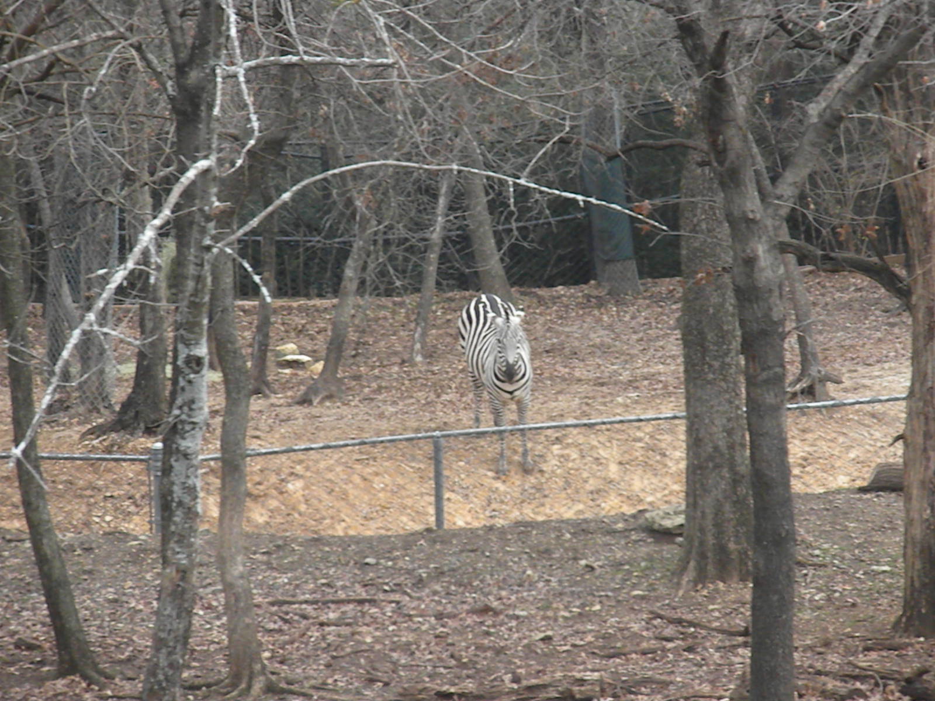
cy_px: 350
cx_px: 468
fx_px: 6429
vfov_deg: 6.2
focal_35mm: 238
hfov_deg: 8.3
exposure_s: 1/310
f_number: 5.2
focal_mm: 42.1
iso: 640
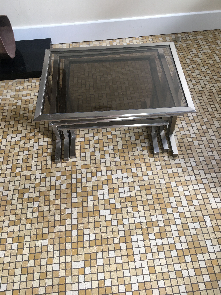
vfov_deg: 61.7
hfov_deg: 48.2
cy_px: 148
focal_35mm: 29
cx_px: 110
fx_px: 247
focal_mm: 4.15
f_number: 2.2
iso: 64
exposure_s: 1/33
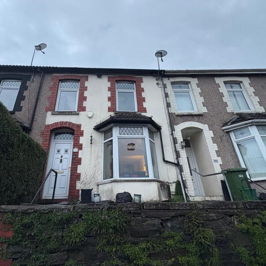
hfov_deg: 71.7
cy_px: 103
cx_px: 113
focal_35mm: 21
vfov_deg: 71.2
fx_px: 183
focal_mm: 2.22
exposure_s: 1/82
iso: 250
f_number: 2.2
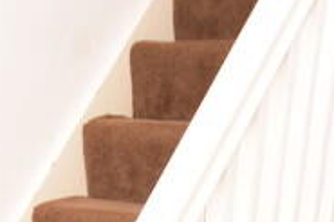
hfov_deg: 24.4
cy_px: 497
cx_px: 132
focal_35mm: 83
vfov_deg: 13.2
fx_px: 769
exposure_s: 1/60
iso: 800
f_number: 4
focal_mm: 10
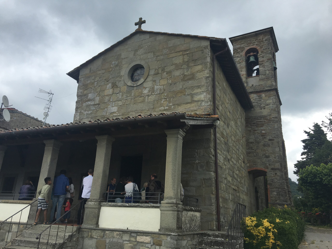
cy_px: 124
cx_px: 166
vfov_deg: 48.2
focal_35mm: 29
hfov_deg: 61.7
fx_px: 278
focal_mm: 4.15
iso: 25
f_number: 2.2
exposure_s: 1/999
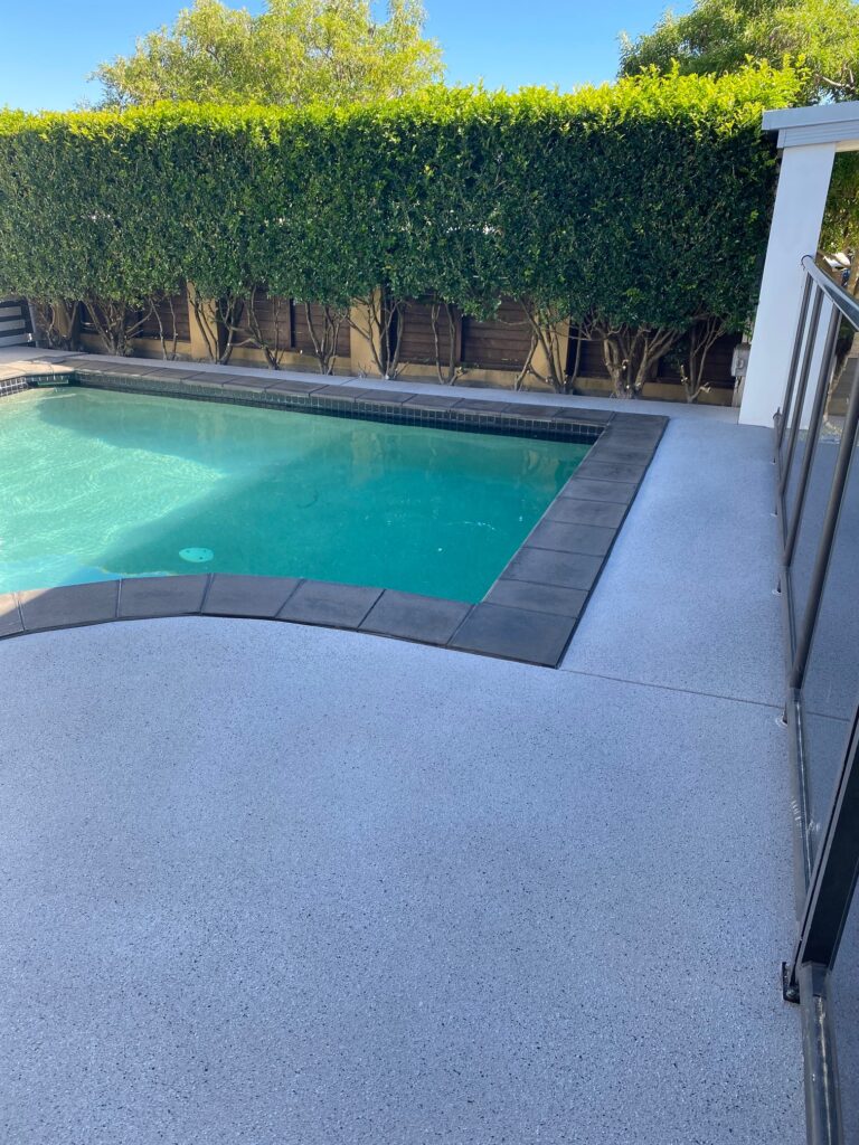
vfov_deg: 67.3
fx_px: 860
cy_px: 572
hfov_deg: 53.1
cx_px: 430
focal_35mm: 26
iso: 32
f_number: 1.8
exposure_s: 1/387
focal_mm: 4.25
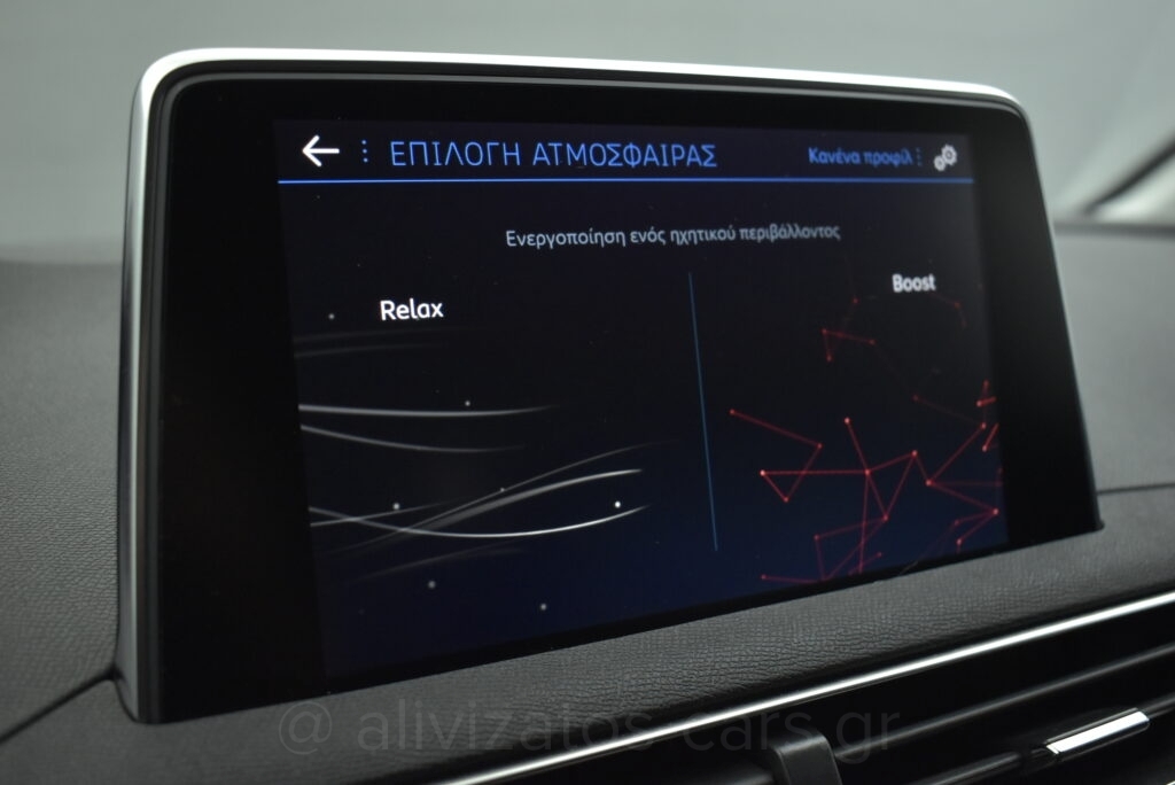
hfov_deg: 53.1
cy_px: 392
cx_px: 588
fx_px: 1176
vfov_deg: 36.9
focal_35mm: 36
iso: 1600
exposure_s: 1/100
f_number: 3.8
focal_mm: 24
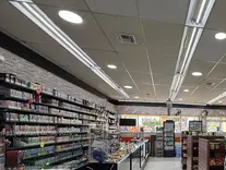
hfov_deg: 56.4
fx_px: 177
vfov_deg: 48.8
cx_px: 203
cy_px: 134
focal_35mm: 27
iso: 64
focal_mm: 2.22
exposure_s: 1/127
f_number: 2.2
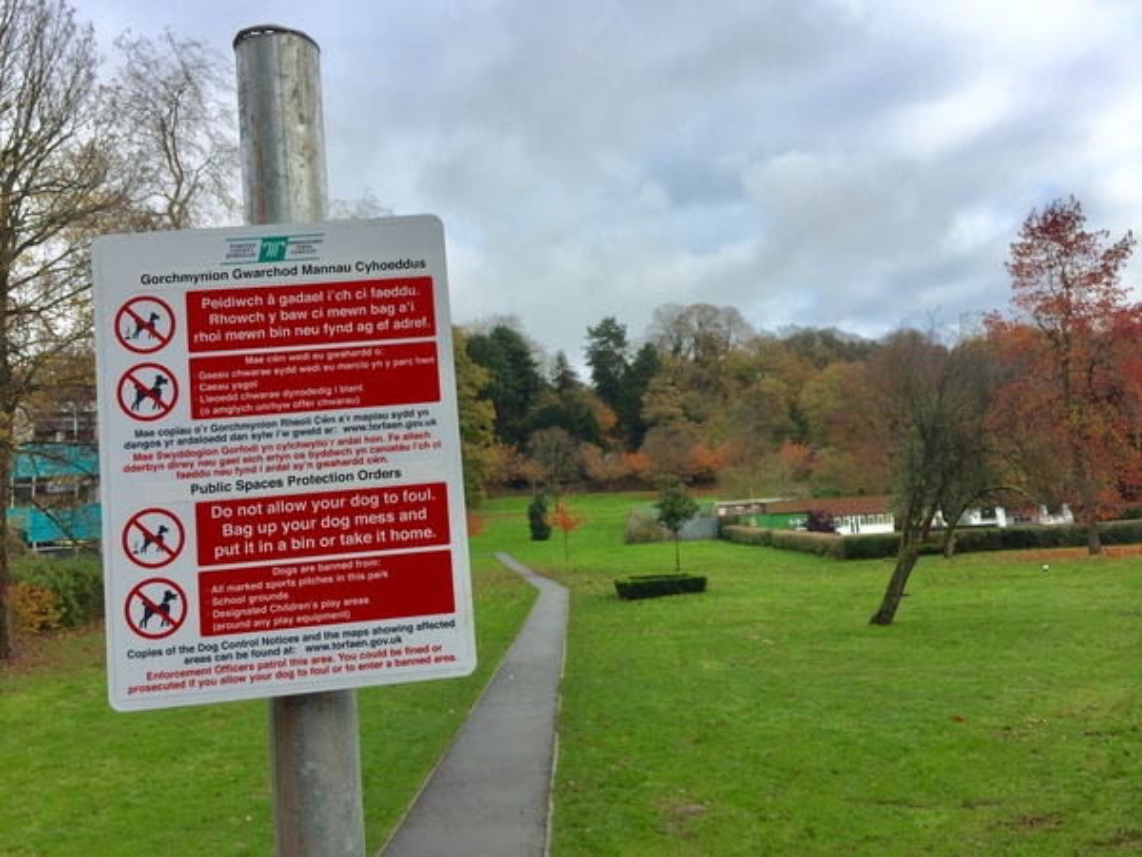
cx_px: 571
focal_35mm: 29
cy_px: 428
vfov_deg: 48.2
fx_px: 957
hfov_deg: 61.7
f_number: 2.2
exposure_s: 1/1041
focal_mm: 4.15
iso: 32
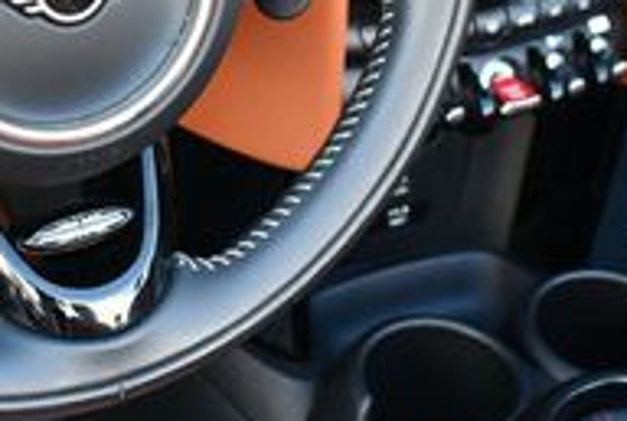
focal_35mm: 133
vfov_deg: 10.2
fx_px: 2322
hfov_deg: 15.3
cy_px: -95
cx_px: 153
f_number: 3.5
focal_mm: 20
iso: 800
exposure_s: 1/200
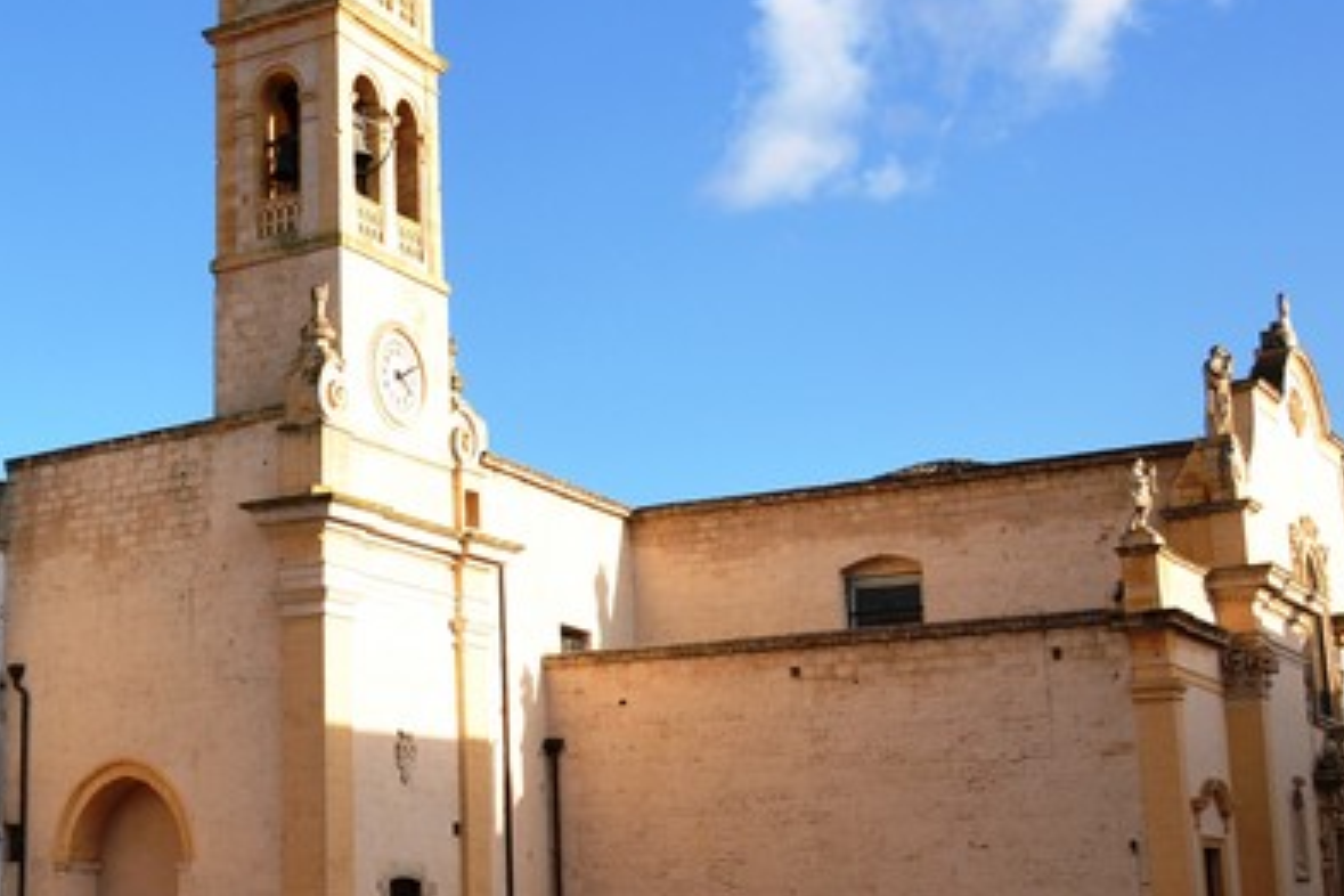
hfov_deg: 34.3
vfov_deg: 24.6
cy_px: 501
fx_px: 2053
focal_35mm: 55
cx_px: 147
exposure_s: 1/400
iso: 200
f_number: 10
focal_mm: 18
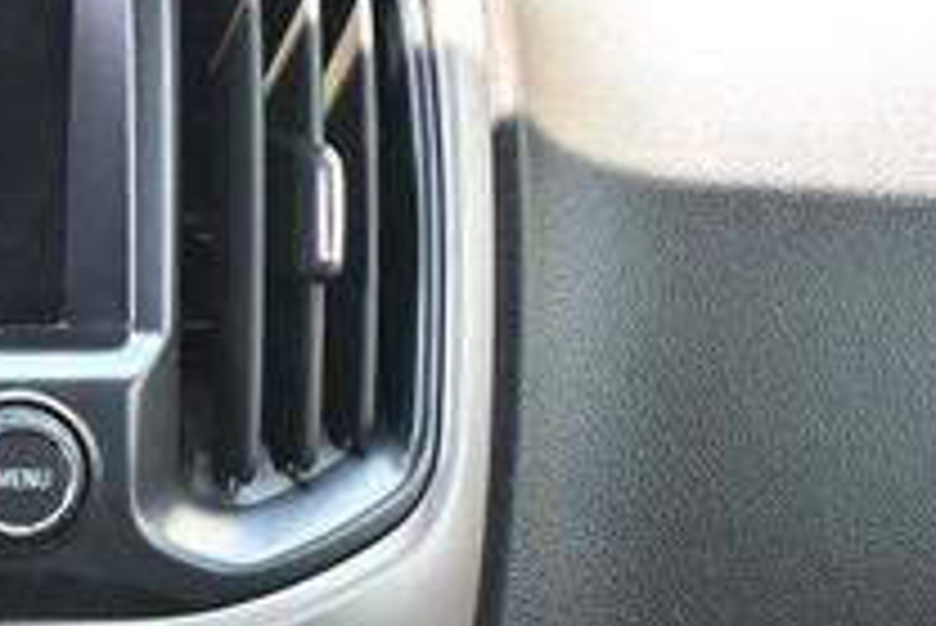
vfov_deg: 10.8
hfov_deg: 15.4
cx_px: -284
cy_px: 504
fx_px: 3298
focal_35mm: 127
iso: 1000
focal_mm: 27.5
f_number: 4.5
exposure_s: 1/125
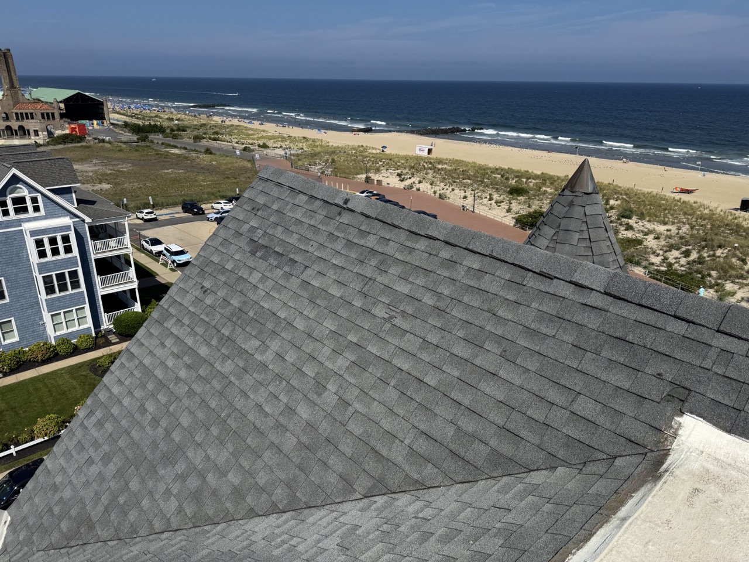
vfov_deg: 56.8
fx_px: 519
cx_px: 374
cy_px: 281
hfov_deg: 71.6
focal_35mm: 24
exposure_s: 1/7092
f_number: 1.78
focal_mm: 6.76
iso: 80
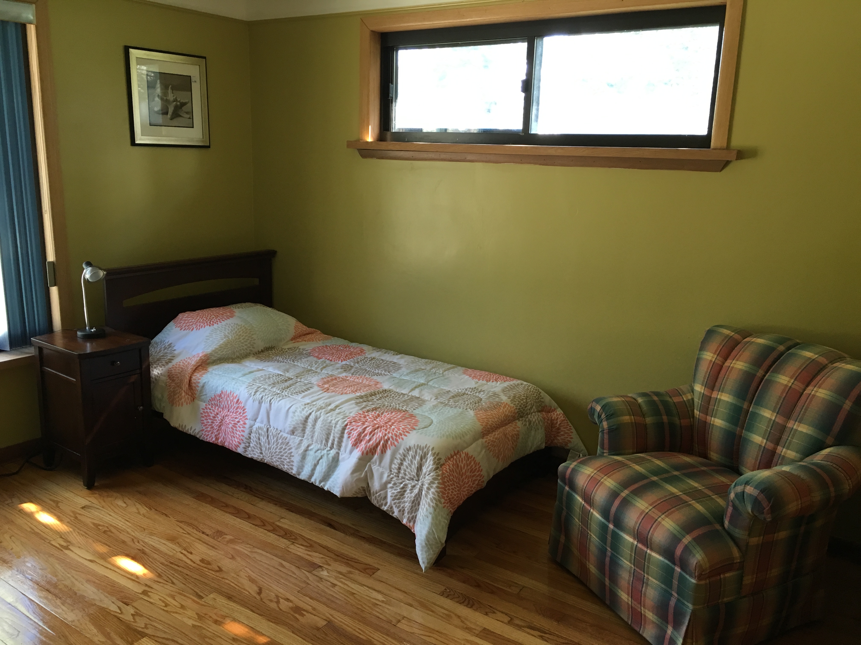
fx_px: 721
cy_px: 322
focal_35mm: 29
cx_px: 430
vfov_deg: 48.2
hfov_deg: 61.7
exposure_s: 1/30
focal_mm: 4.15
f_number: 2.2
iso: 80
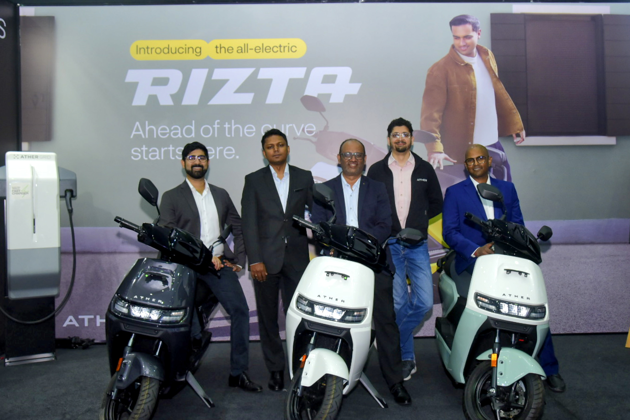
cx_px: 315
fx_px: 525
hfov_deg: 61.9
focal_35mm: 30
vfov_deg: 43.6
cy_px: 210
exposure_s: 1/200
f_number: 4.5
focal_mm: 30
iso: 2000
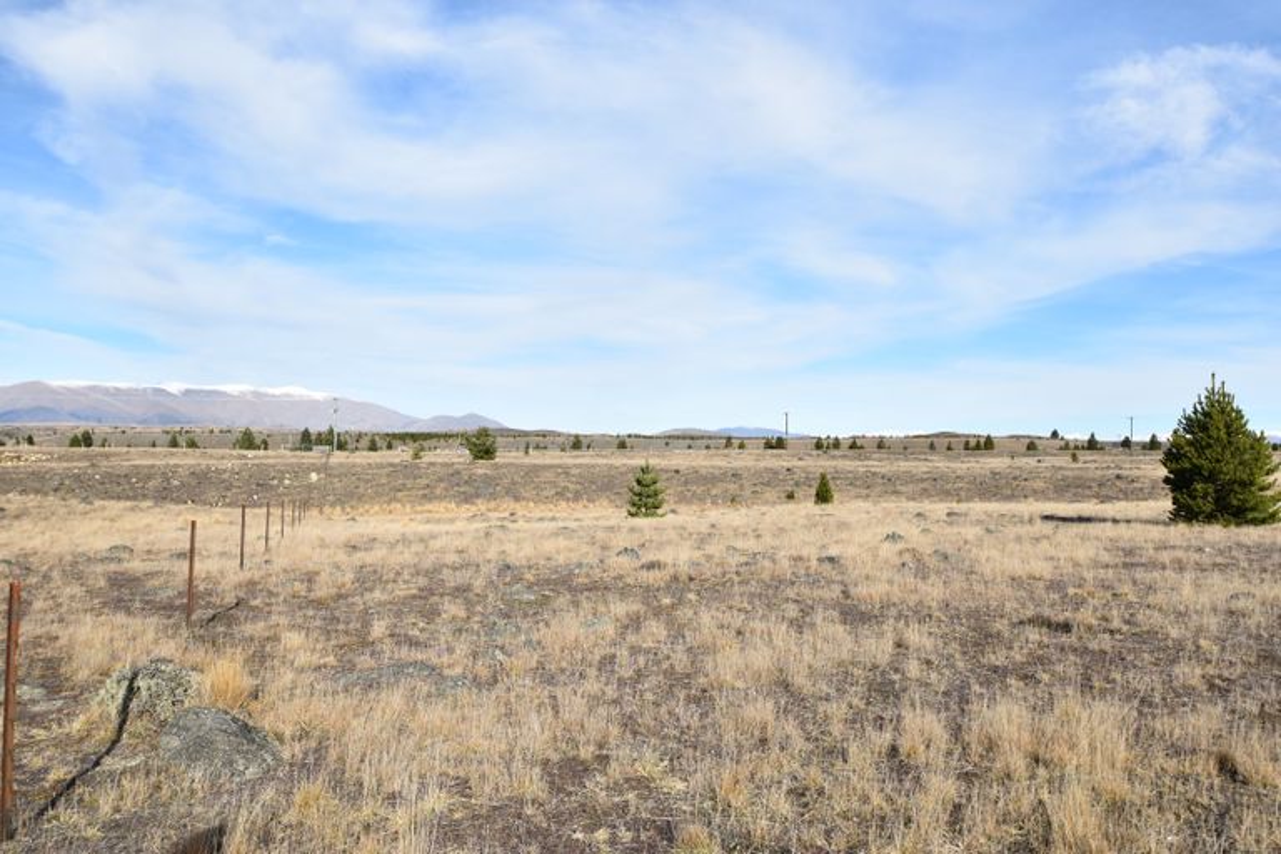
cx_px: 640
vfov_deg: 50.4
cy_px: 427
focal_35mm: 26
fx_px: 907
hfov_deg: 70.4
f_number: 10
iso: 200
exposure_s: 1/400
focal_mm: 17
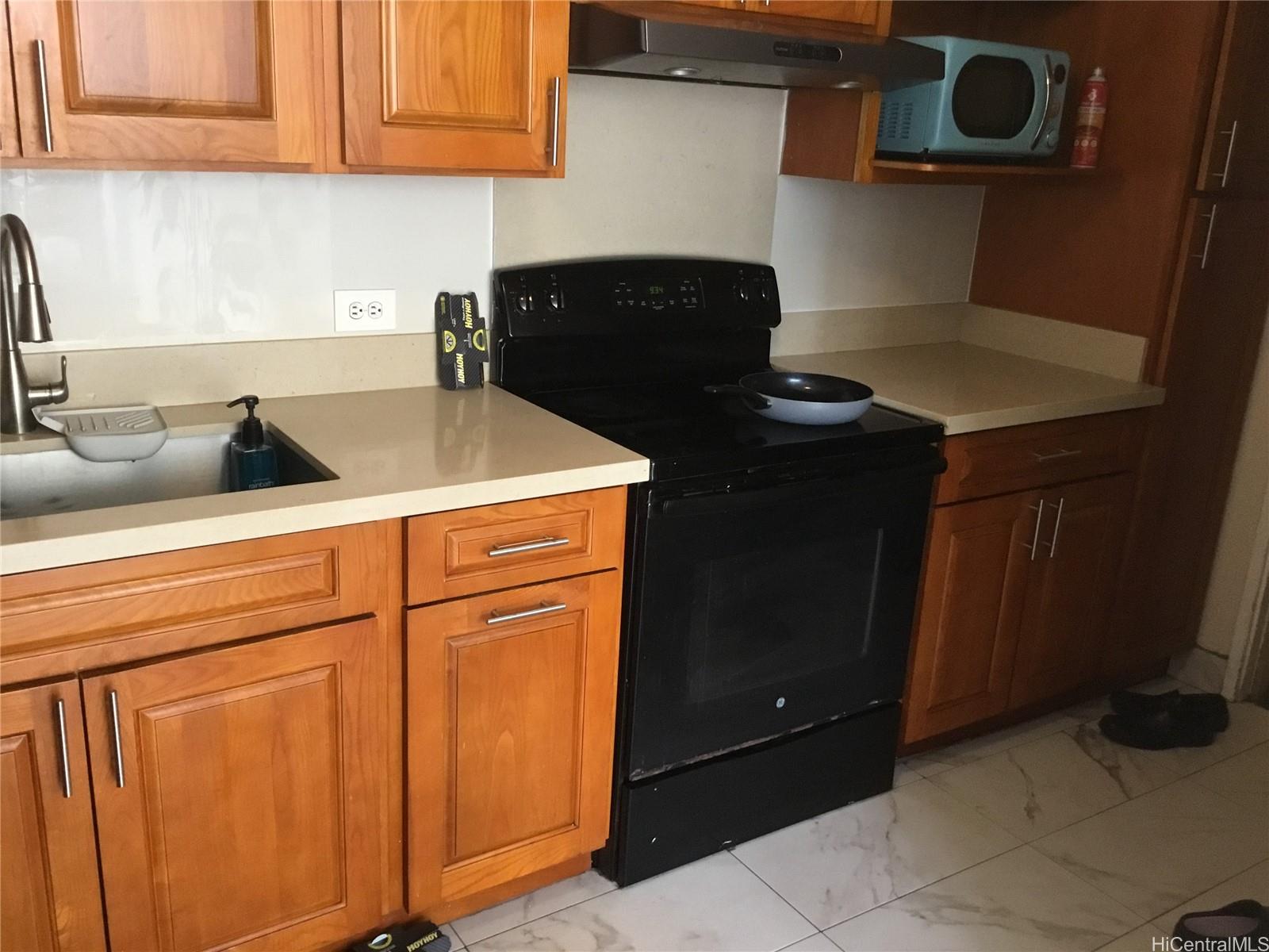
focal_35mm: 31
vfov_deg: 45.4
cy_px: 476
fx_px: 1136
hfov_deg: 58.4
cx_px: 634
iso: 160
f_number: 2.4
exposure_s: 1/30
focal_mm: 3.3
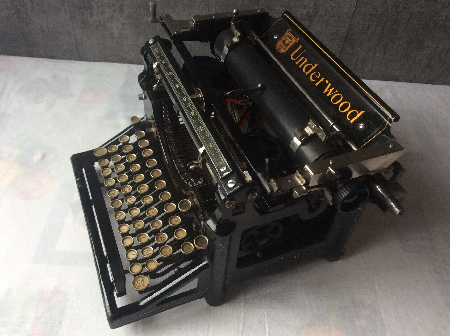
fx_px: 415
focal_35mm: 32
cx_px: 225
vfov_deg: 44.1
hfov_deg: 56.9
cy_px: 168
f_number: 2.4
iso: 80
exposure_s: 1/25
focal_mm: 3.3
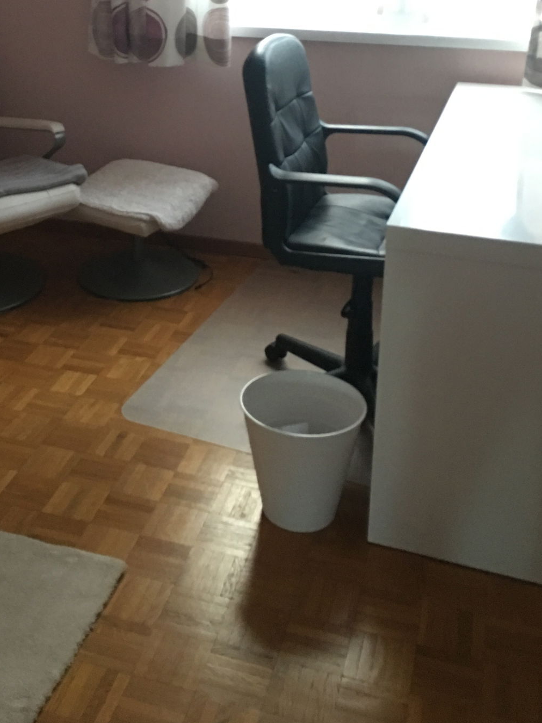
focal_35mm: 46
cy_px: 160
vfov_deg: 39.8
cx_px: 186
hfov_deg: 31.3
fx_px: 960
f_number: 2.2
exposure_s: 1/8
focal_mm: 4.15
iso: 160
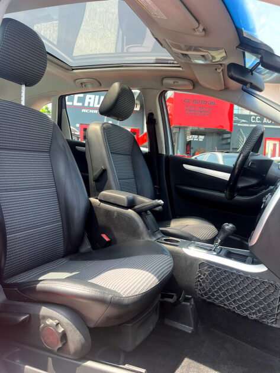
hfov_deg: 53.1
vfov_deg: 67.3
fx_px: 280
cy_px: 186
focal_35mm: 26
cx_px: 140
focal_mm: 5.1
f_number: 1.6
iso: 50
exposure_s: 1/264
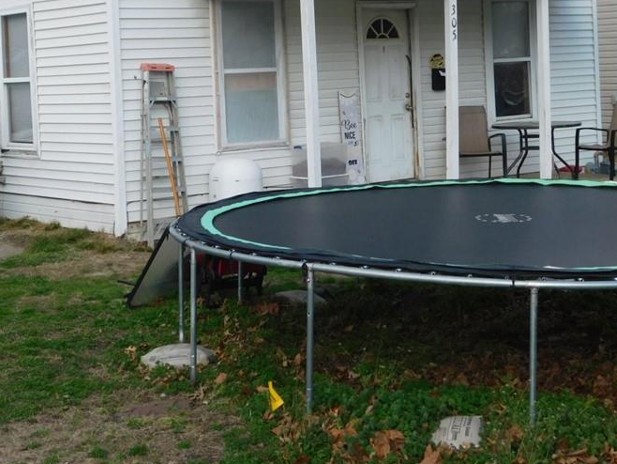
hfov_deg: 27.8
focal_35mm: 70
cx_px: 284
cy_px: 107
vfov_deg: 20.8
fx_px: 1248
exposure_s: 1/800
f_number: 3.7
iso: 125
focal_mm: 8
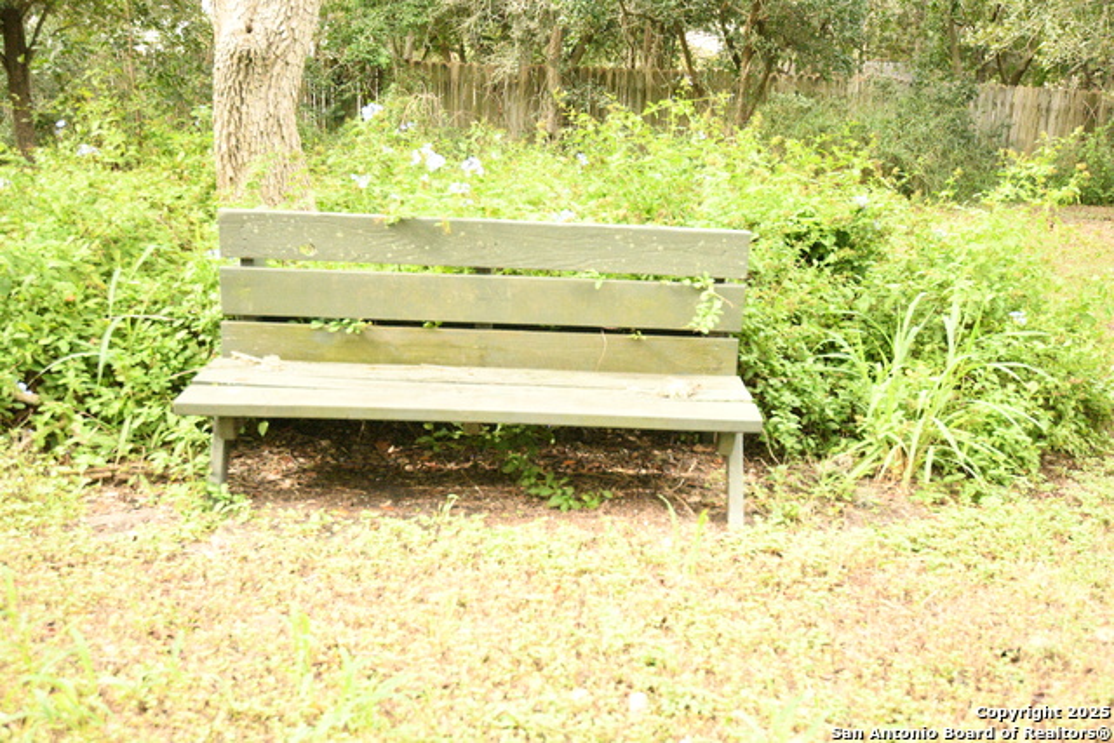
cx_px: 557
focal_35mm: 35
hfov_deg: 54.4
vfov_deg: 37.9
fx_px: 1083
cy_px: 372
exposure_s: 1/8000
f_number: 5
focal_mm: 35
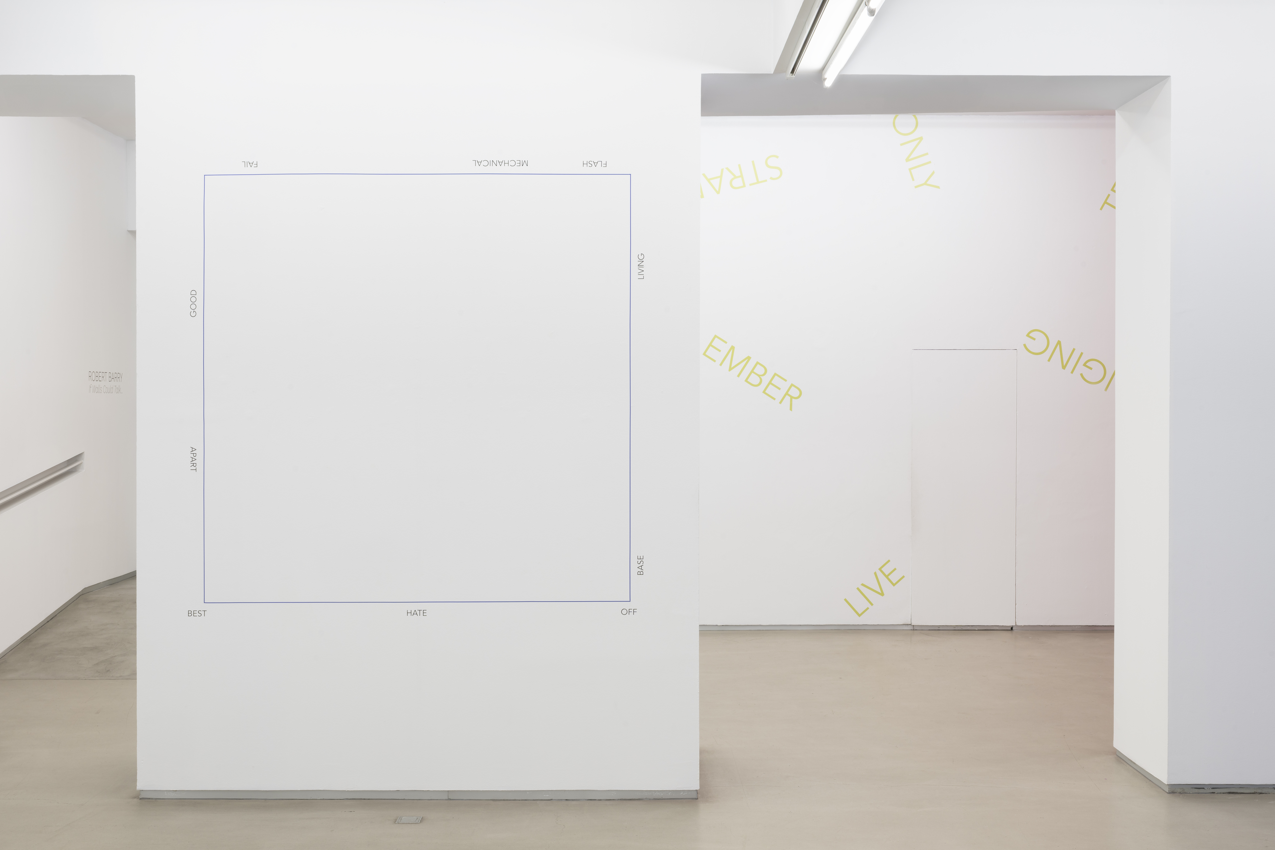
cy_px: 425
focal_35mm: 41
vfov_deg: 32.6
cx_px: 638
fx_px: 1452
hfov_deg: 47.4
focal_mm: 41
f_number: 16
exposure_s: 1.3
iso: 64
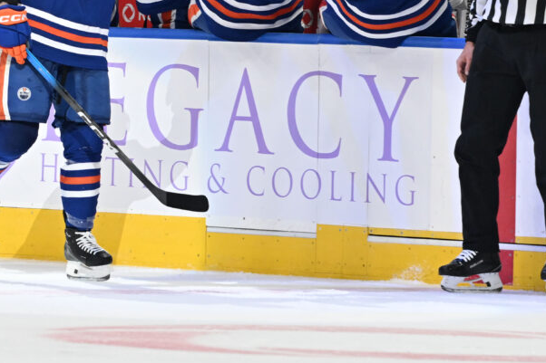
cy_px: 64
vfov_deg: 2.6
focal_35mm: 522
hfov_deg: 4.0
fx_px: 7914
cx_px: 151
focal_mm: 175
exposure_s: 1/640
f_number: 5
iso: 1600
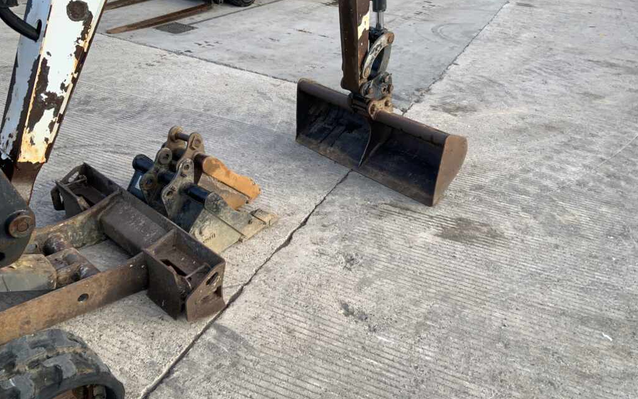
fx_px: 539
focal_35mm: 31
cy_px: 194
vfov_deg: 40.6
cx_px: 318
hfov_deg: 61.2
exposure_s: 1/351
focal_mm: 3
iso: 16
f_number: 1.8
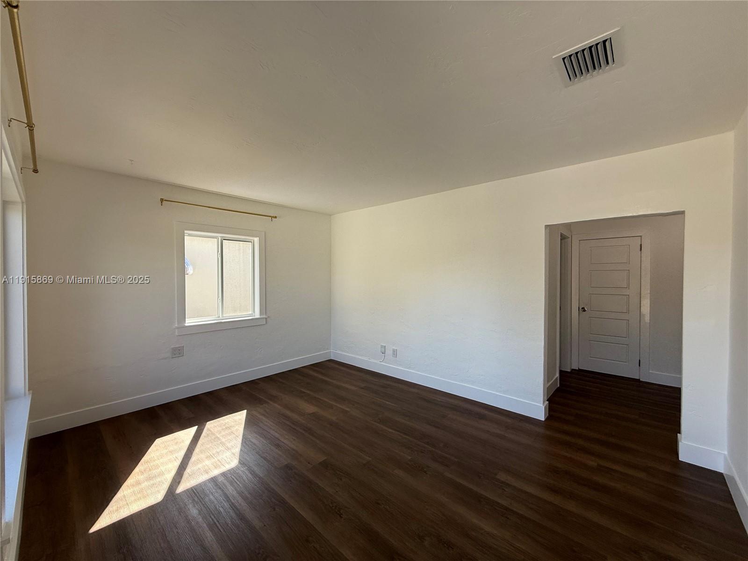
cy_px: 280
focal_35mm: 14
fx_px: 303
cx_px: 374
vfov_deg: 85.7
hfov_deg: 102.1
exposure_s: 1/220
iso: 64
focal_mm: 2.22
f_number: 2.2
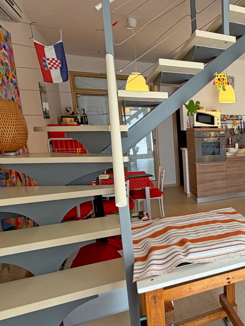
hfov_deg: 41.2
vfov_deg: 63.4
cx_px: 261
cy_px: 174
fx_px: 264
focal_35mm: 28
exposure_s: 1/100
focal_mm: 2.22
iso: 100
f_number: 2.2
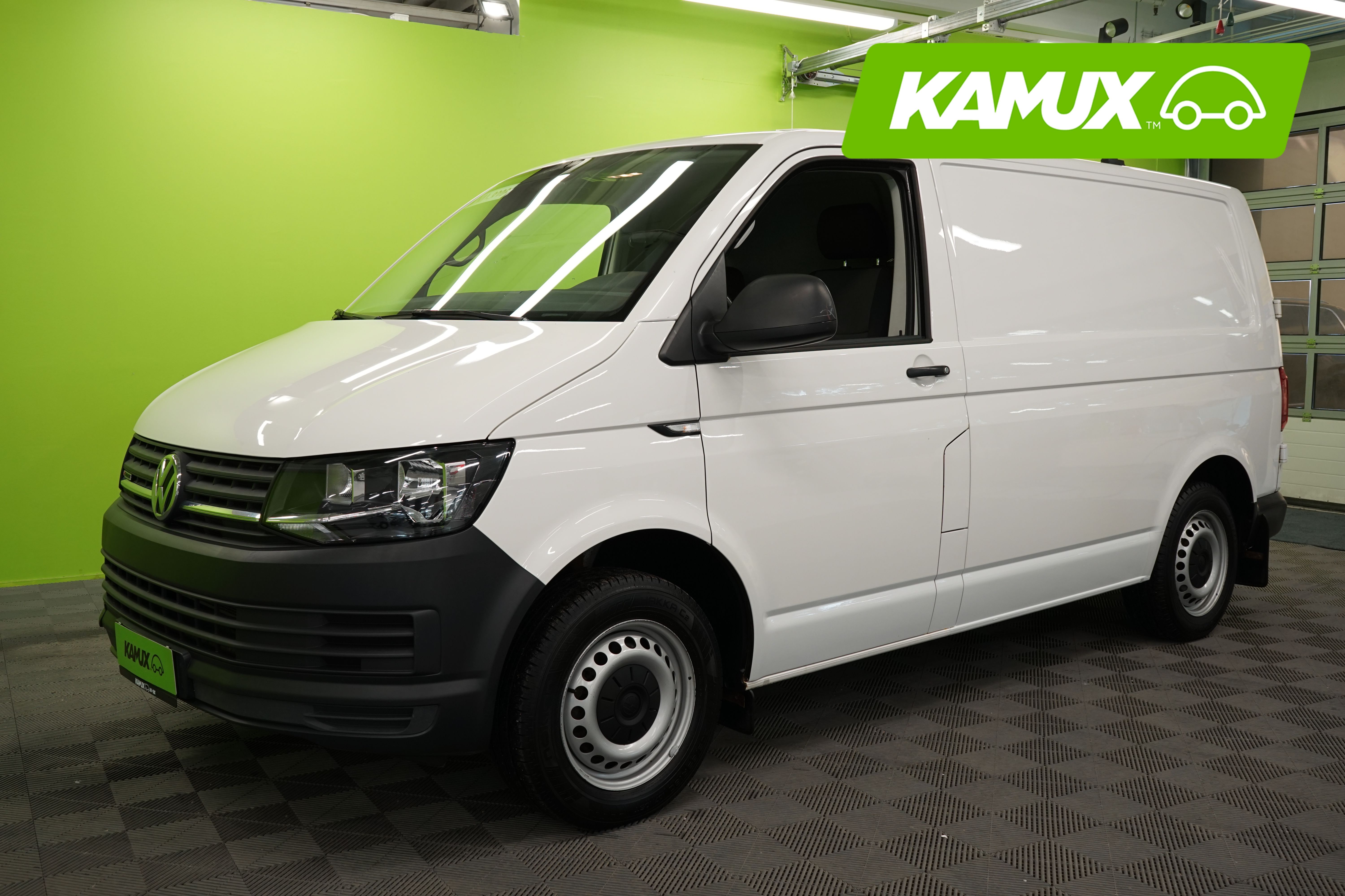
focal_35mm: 33
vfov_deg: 40.0
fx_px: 1233
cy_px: 448
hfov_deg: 57.2
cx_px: 672
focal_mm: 33
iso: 500
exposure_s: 1/40
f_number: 7.1
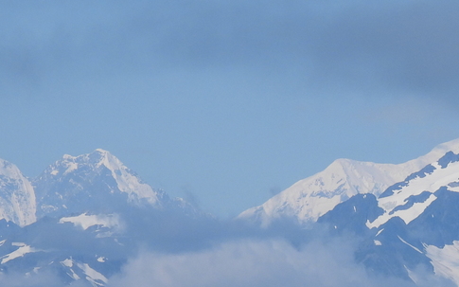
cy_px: 340
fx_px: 6992
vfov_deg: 2.3
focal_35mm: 559
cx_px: 439
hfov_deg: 3.8
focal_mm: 35.7
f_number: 4.5
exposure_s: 1/1600
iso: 100
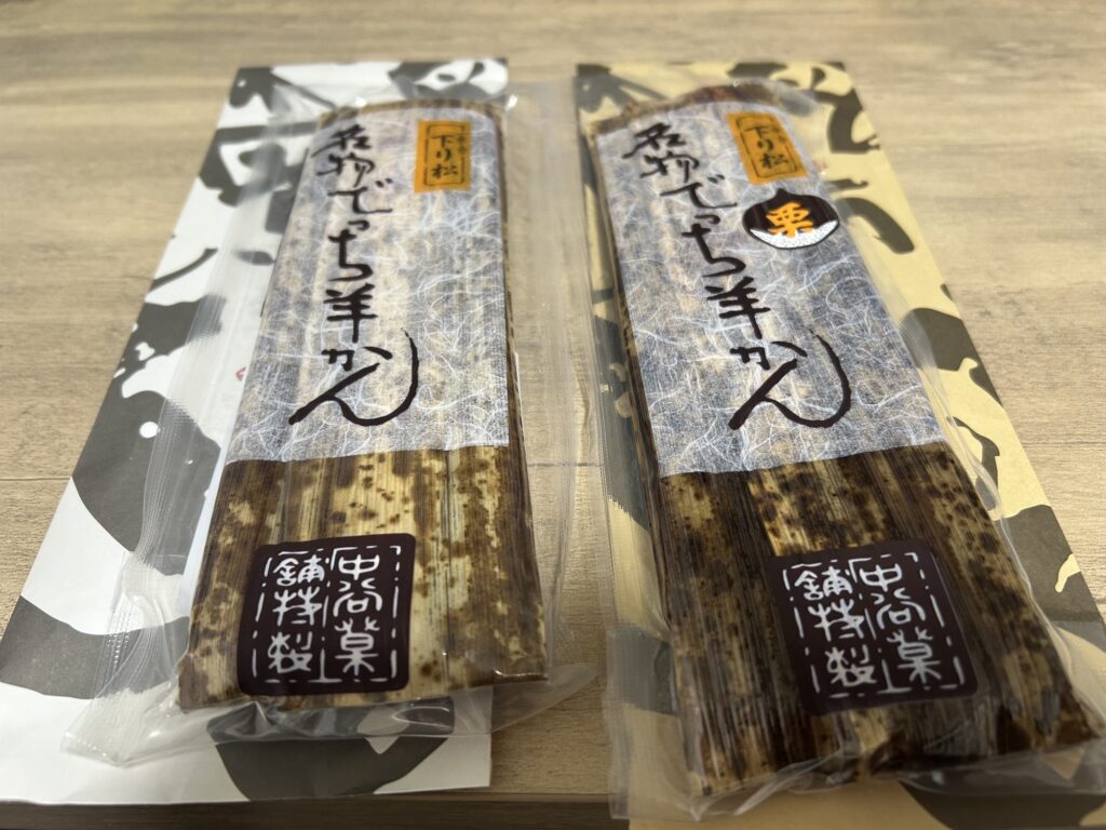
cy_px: 415
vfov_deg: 53.1
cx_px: 553
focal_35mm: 26
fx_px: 831
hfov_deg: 67.3
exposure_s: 1/72
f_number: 1.5
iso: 125
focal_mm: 5.7
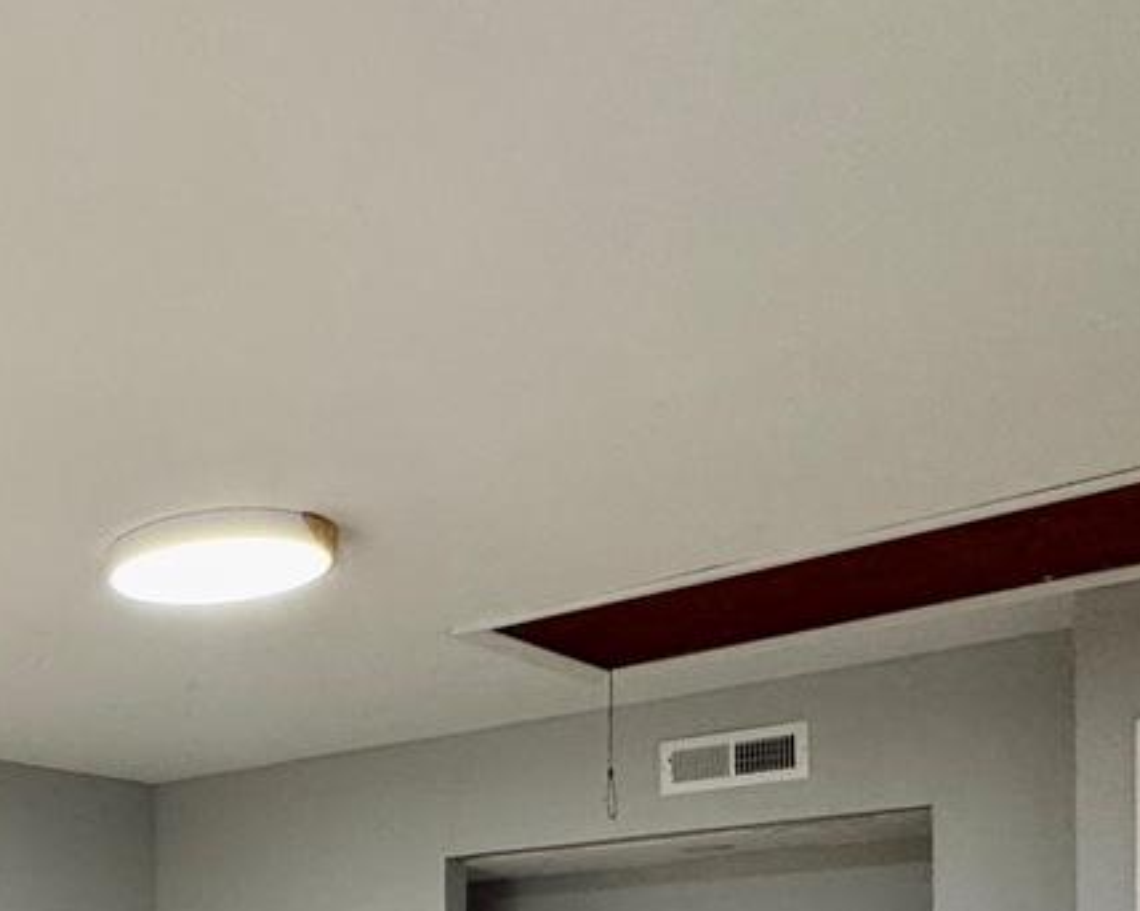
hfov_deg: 32.8
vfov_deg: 29.0
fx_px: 1551
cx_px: -245
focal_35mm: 46
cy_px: 1047
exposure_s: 1/120
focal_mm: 2.22
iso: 250
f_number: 2.2
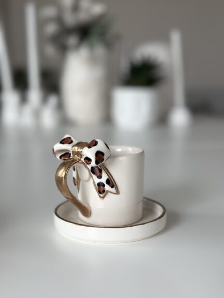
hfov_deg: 30.3
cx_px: 112
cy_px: 149
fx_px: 414
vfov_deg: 39.6
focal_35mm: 48
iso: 64
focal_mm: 6.86
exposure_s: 1/125
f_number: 1.78
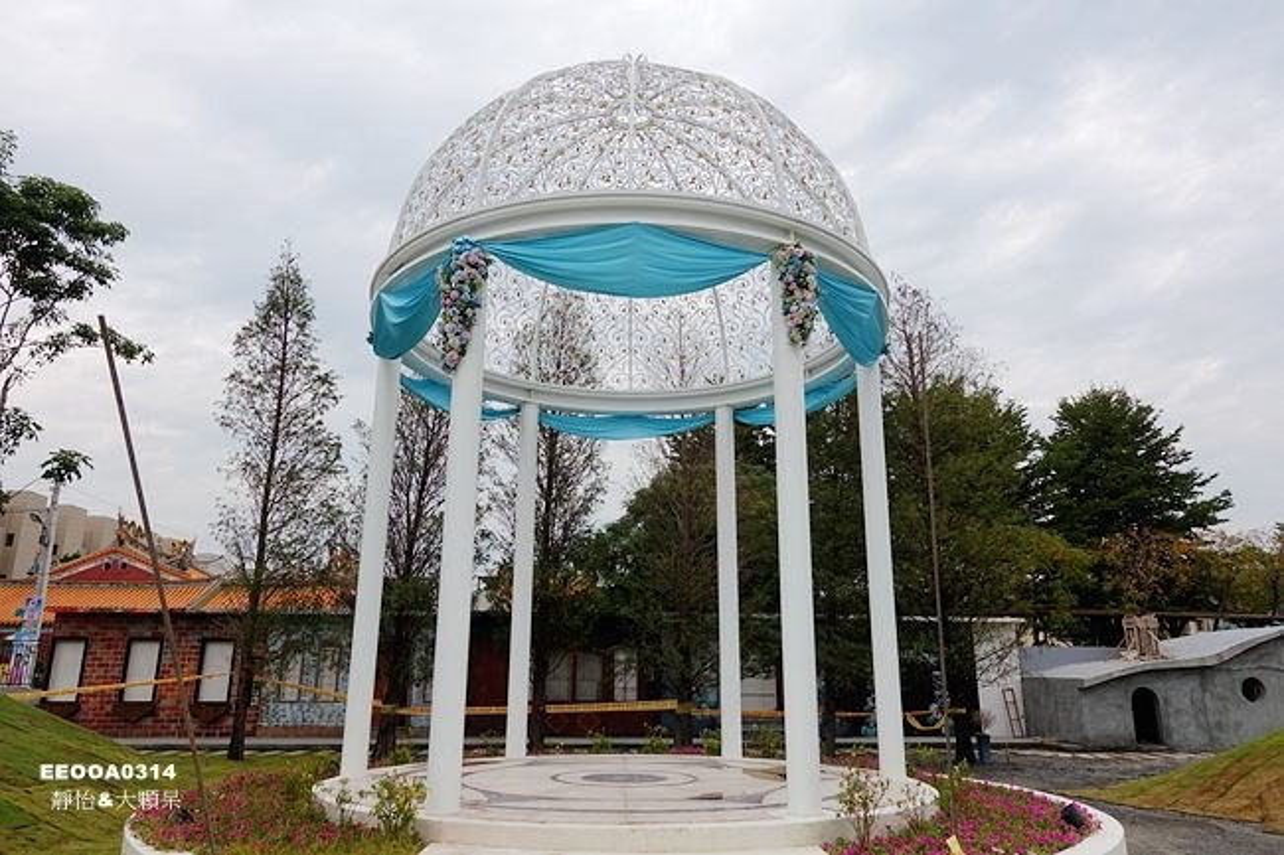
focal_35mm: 24
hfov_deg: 73.8
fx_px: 856
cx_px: 642
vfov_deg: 53.1
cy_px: 428
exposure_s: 1/320
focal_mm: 8.8
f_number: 4
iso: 125
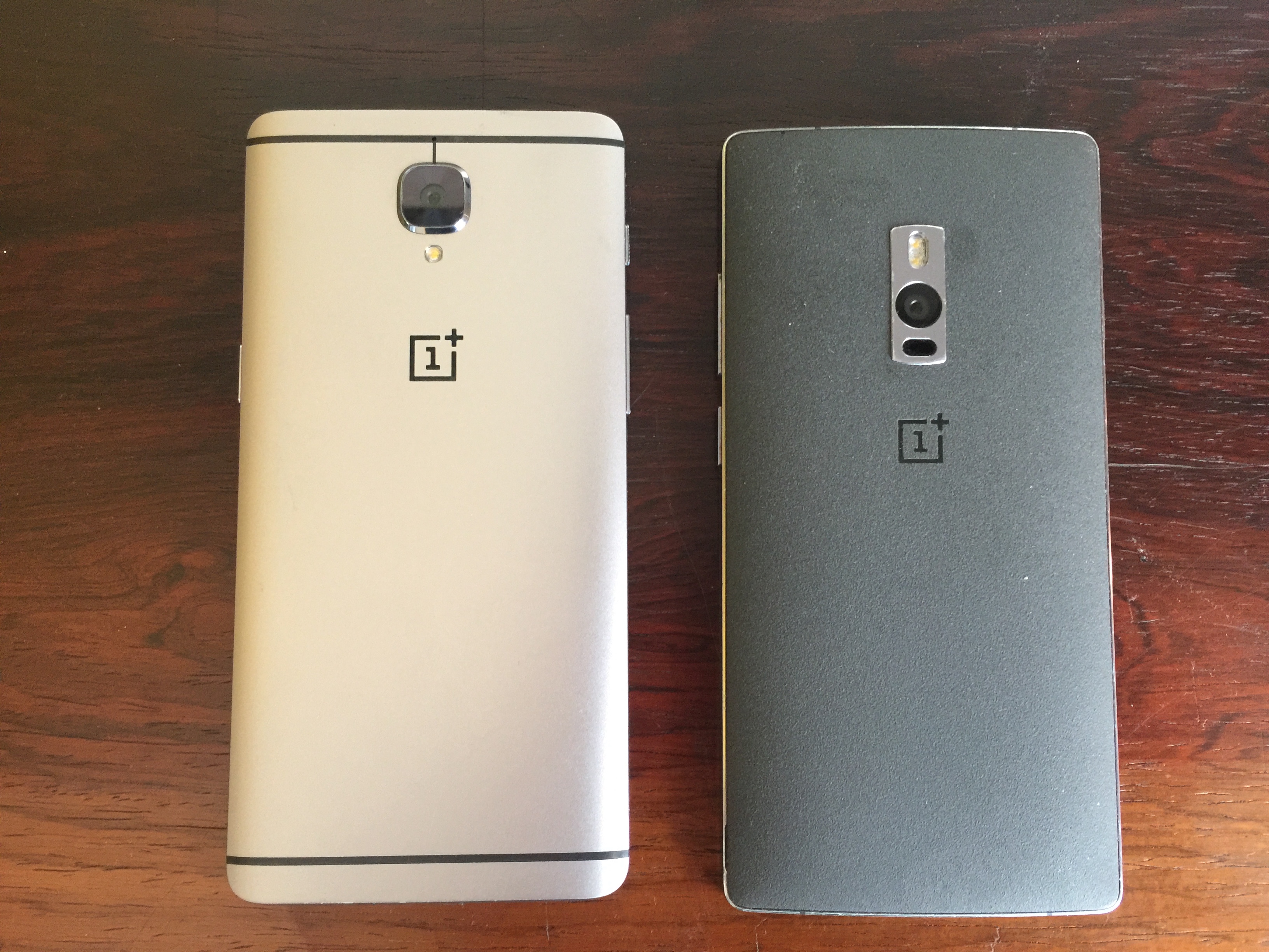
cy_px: 476
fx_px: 1063
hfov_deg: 61.7
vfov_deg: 48.2
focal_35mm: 29
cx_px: 634
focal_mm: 4.15
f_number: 2.2
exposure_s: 1/17
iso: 160
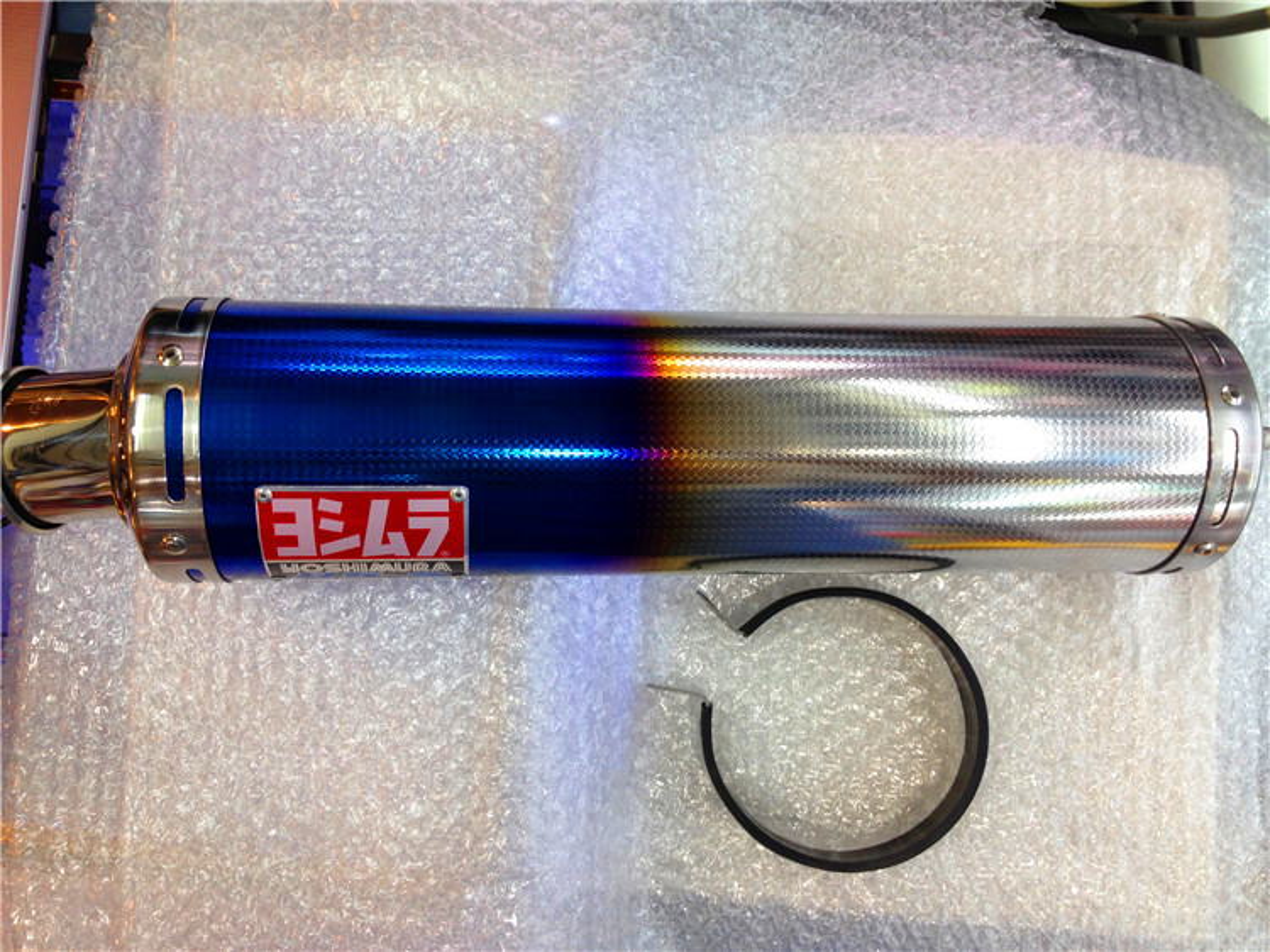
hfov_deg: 52.6
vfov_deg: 40.7
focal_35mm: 35
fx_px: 1284
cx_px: 635
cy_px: 476
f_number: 2.4
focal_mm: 4.28
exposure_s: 1/25
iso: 50
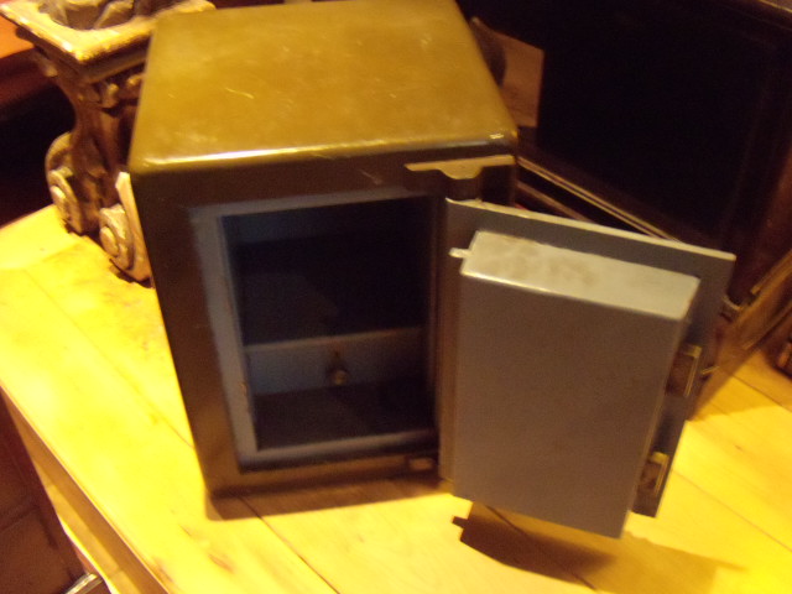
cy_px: 297
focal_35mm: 36
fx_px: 824
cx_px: 396
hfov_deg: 51.4
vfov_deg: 39.7
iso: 800
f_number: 3.6
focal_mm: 6.4
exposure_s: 1/4
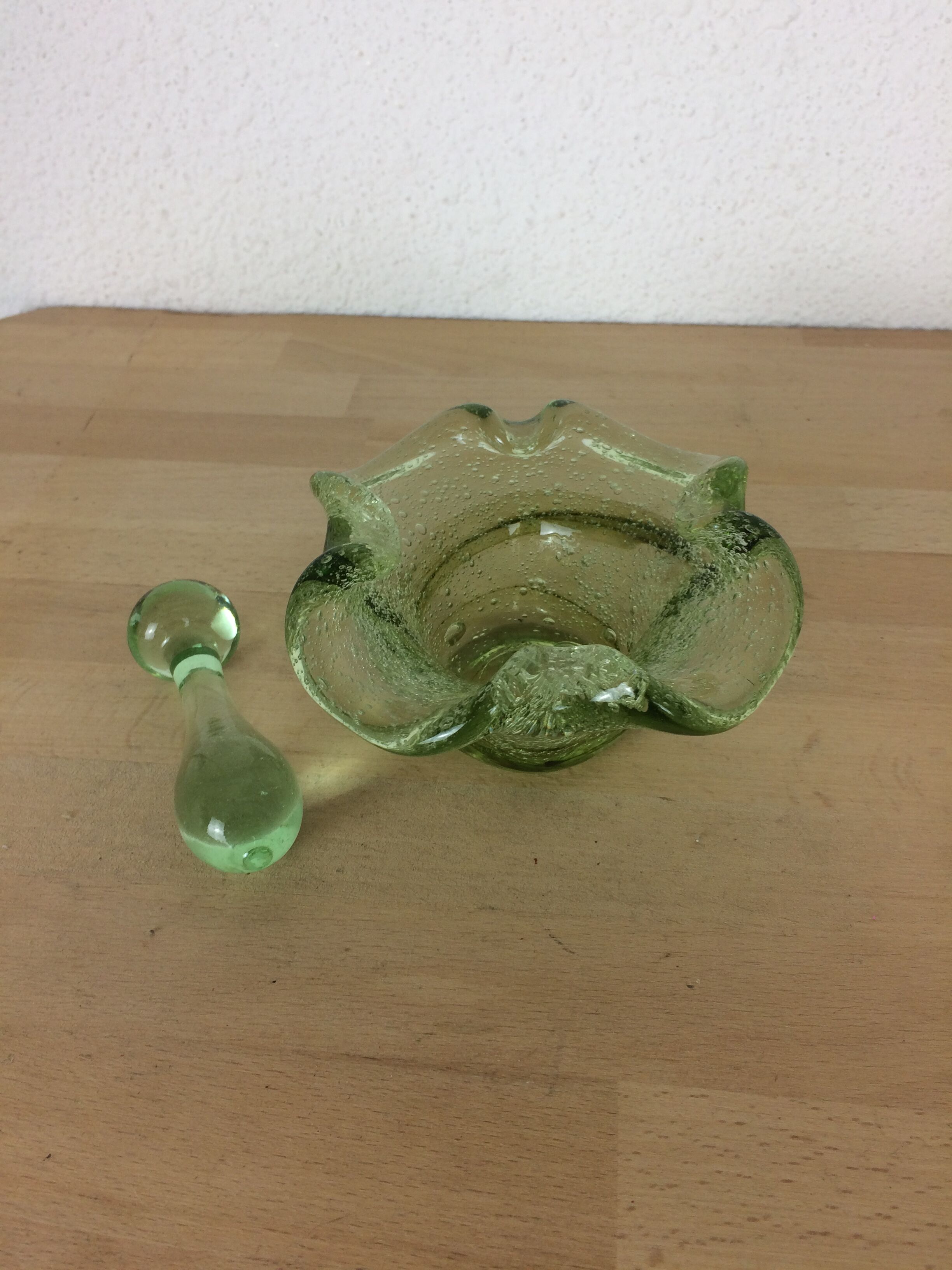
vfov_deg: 61.7
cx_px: 476
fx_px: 1063
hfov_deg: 48.2
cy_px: 635
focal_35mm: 29
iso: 32
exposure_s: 1/50
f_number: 2.2
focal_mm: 4.15
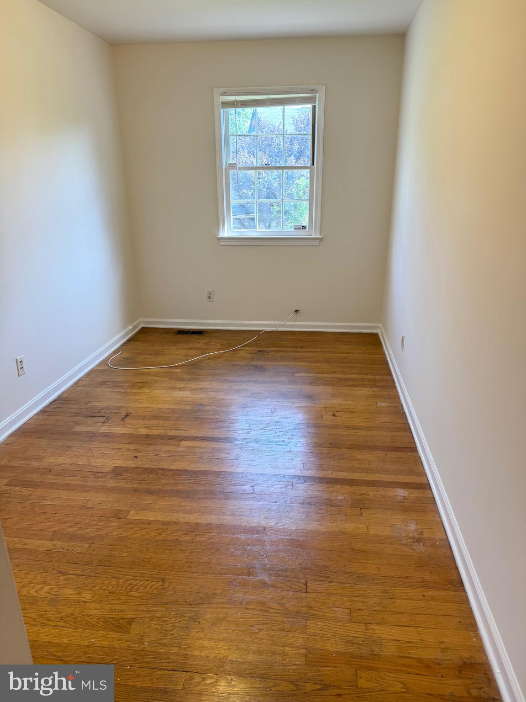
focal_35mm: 24
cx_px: 263
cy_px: 351
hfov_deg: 56.8
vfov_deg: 71.6
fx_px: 486
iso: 125
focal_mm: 6.76
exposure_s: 1/120
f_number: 1.78
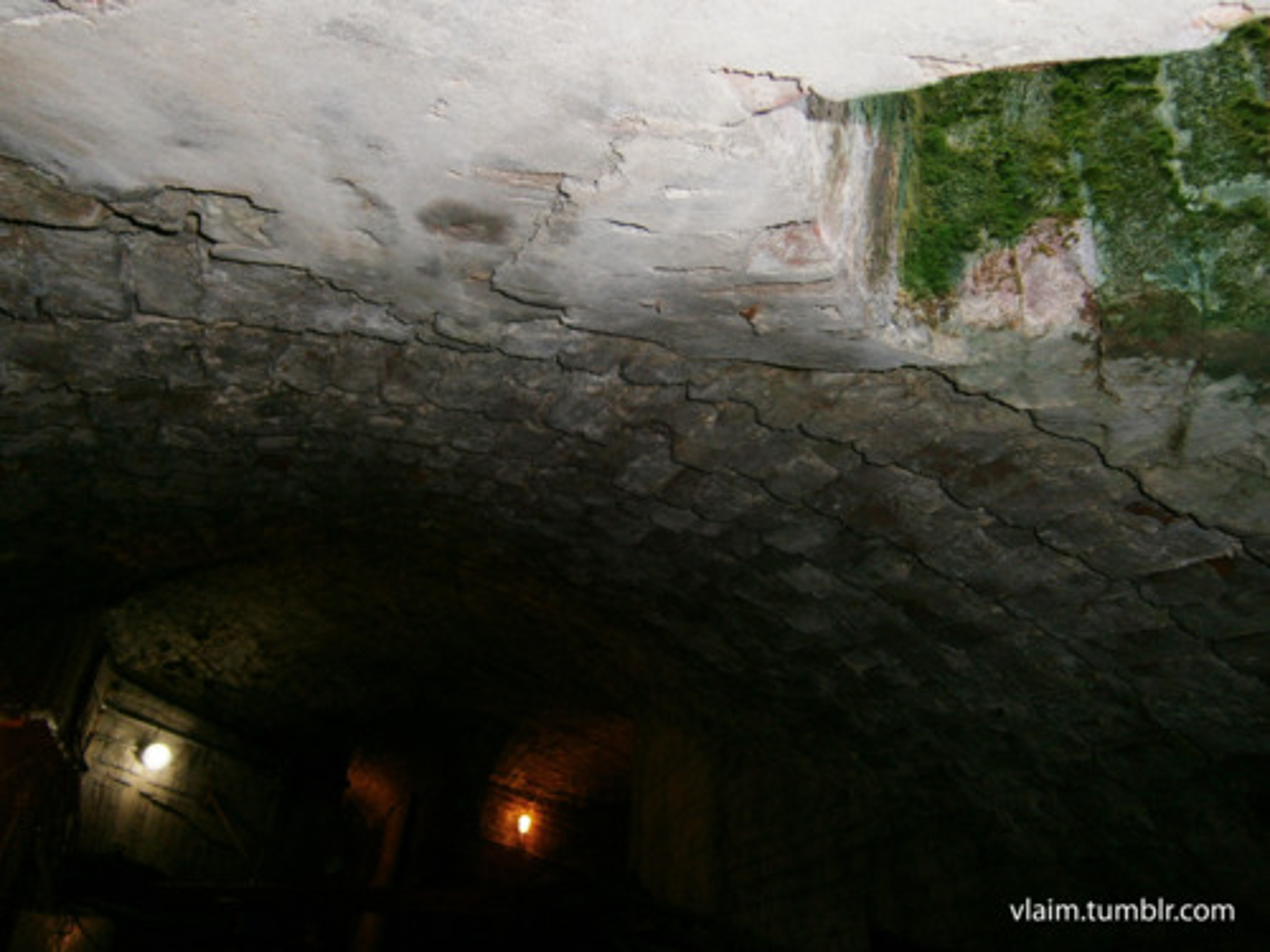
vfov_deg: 53.1
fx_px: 954
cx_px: 635
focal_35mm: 26
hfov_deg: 67.3
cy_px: 476
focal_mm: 4.7
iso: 125
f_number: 2.8
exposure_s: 1/30
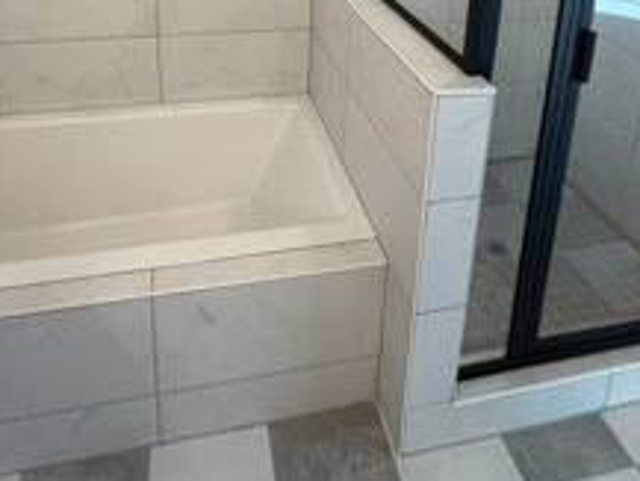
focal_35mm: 31
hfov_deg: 58.3
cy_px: -12
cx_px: 321
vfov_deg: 39.5
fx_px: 573
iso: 125
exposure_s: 1/120
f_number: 2.2
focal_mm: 2.22
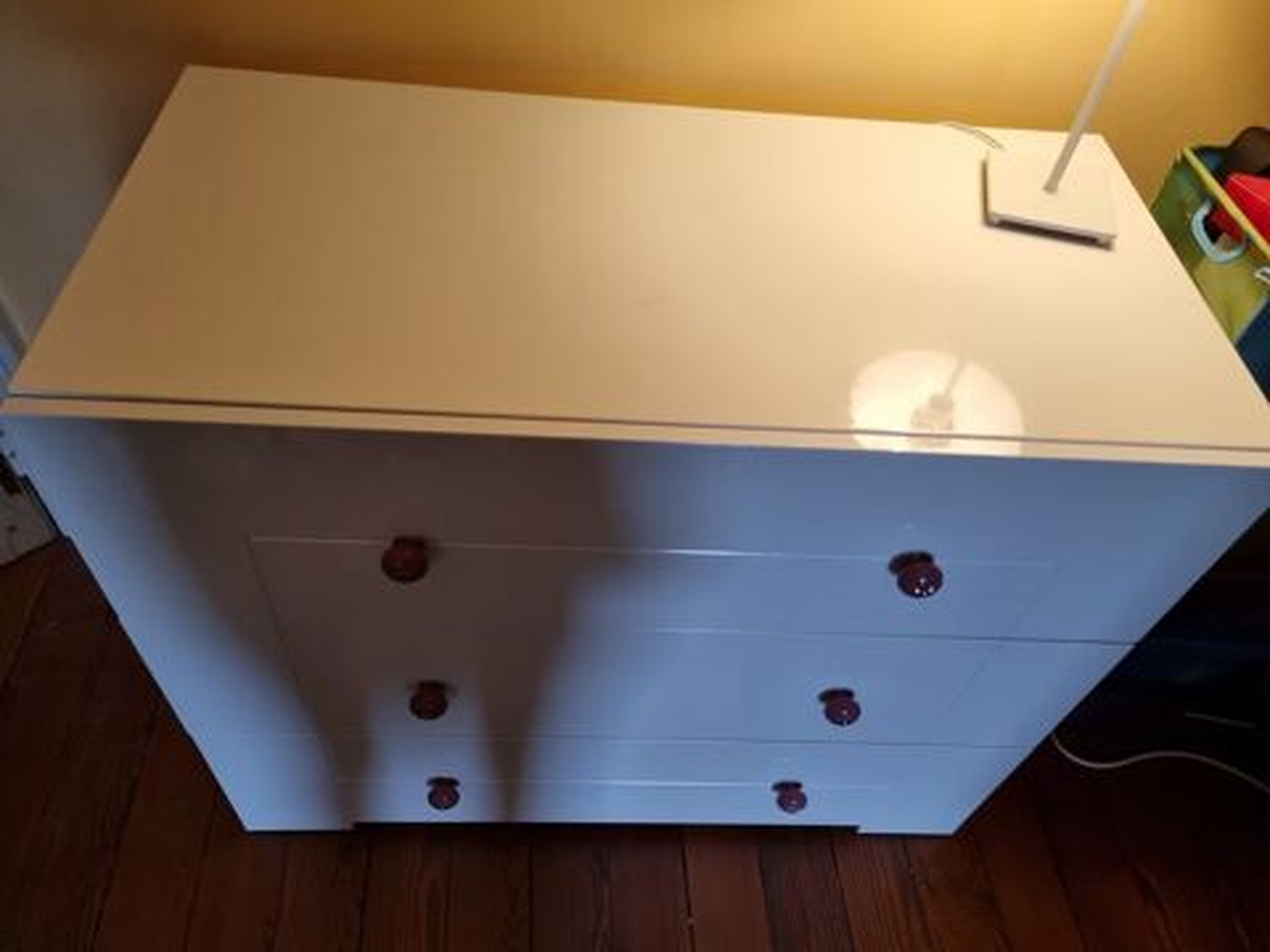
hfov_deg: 67.3
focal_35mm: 26
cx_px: 635
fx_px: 954
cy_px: 476
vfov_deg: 53.1
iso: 160
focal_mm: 5.4
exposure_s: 1/50
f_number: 1.8
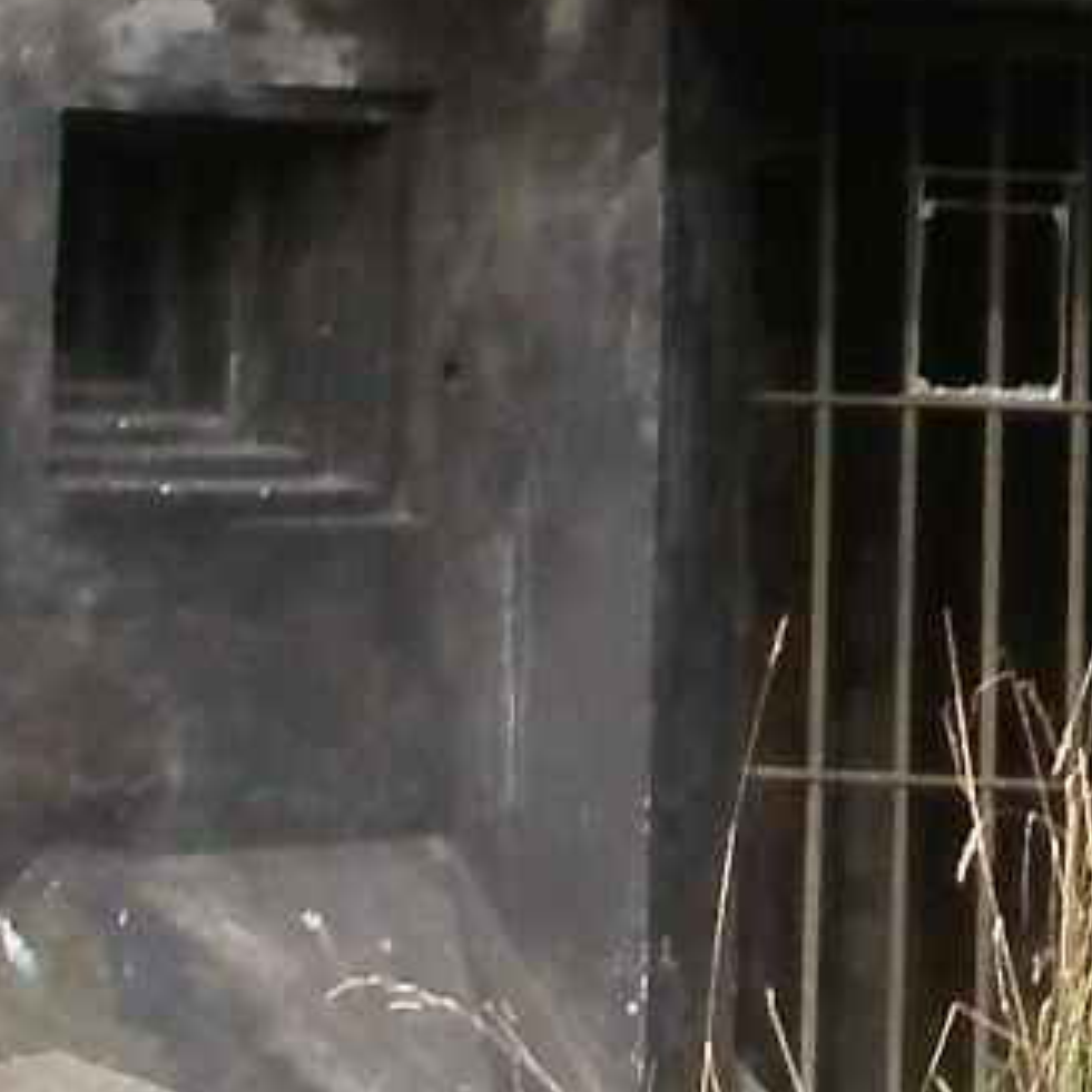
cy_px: -561
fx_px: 8887
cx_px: 978
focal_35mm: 249
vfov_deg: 6.9
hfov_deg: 7.0
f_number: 3.5
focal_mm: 6.3
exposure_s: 1/125
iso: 100
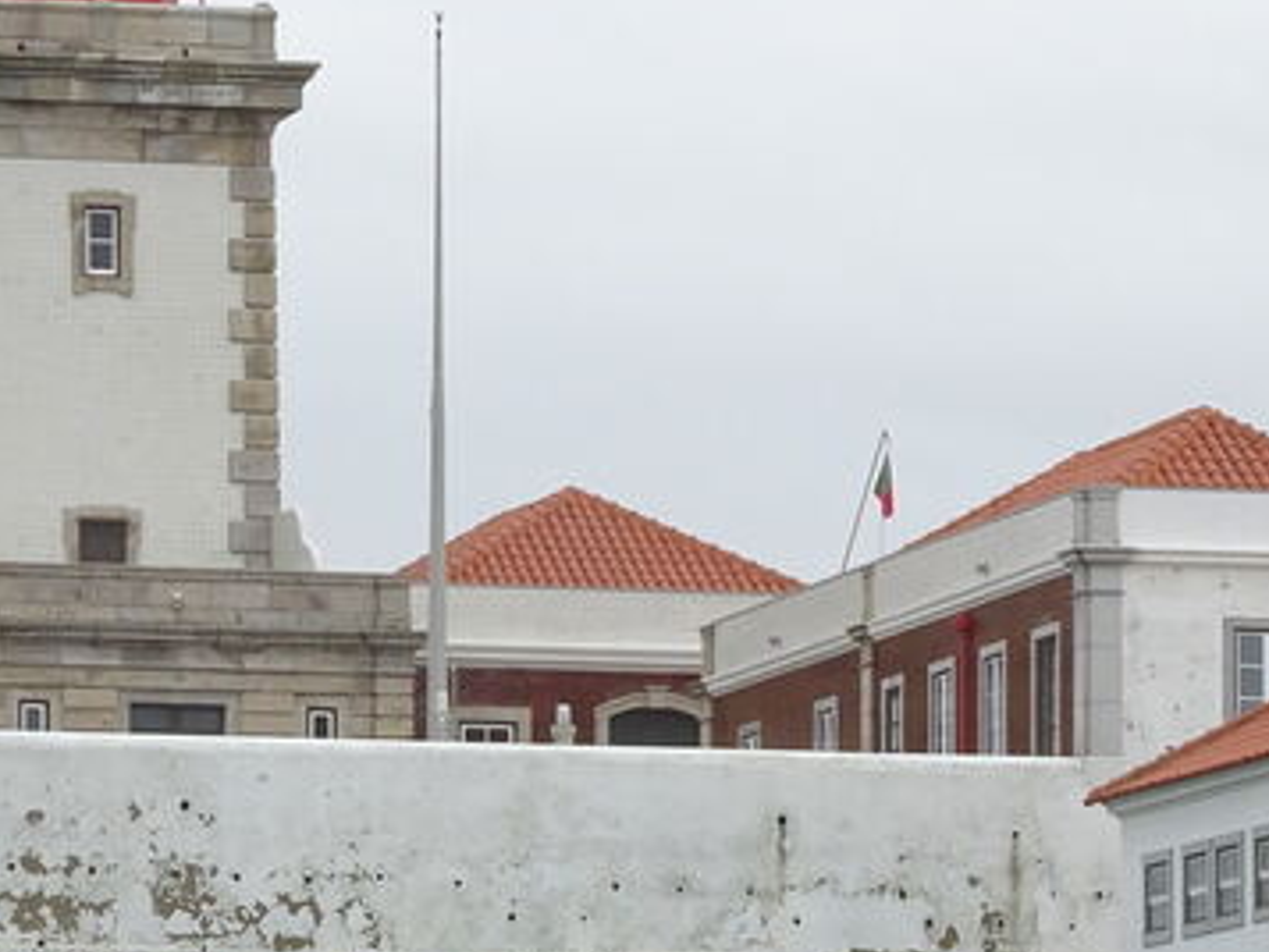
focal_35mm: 305
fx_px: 11185
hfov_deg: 6.5
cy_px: 750
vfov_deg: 4.9
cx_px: 464
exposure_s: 1/400
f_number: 5
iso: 80
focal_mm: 17.49
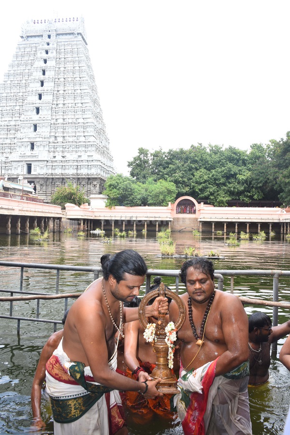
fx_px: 326
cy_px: 218
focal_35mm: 27
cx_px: 145
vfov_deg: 67.4
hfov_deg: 47.9
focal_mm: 18
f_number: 8
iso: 320
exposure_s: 1/125
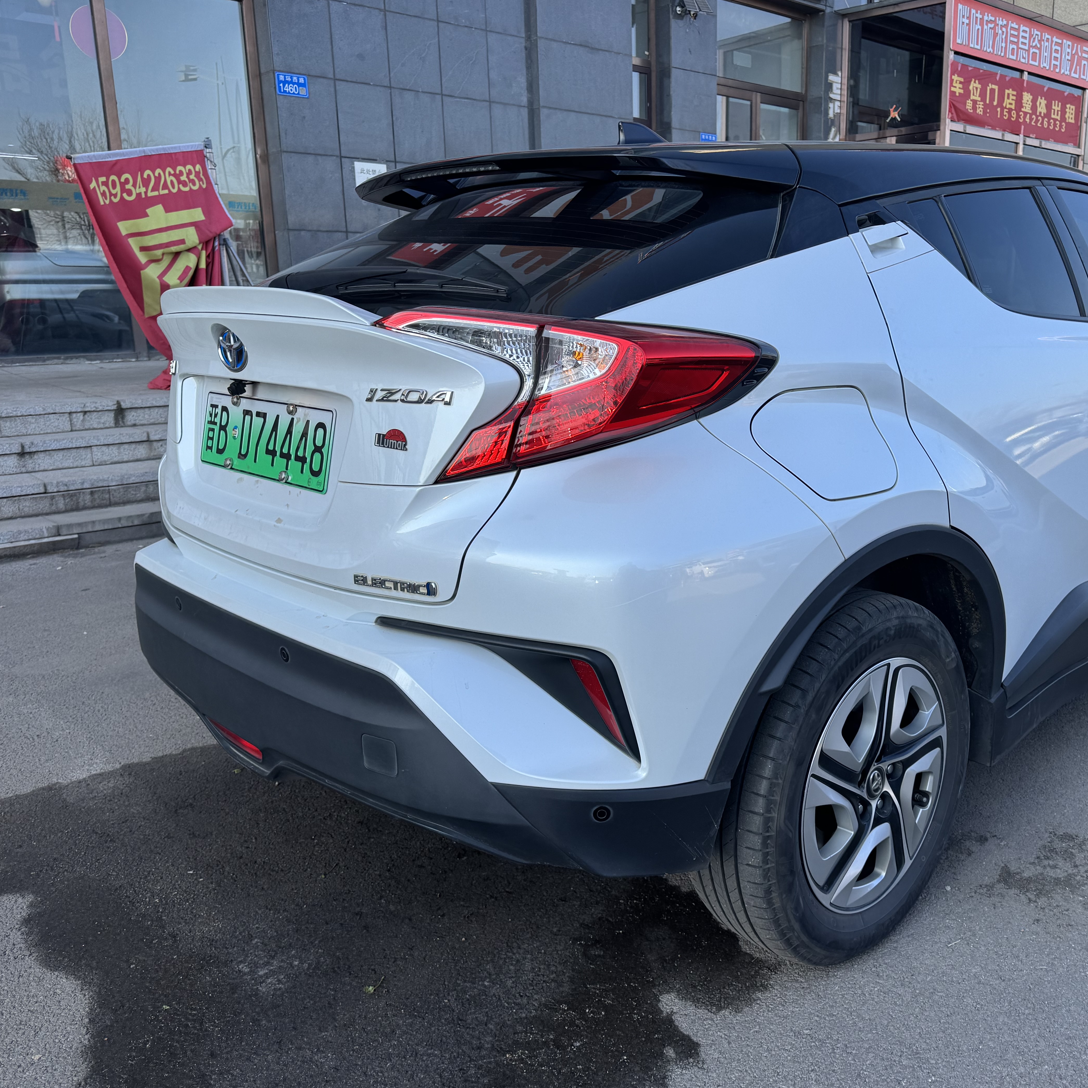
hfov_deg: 55.0
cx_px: 681
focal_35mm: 29
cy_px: 547
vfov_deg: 55.6
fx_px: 1031
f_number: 1.78
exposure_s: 1/1311
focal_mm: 6.76
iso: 80
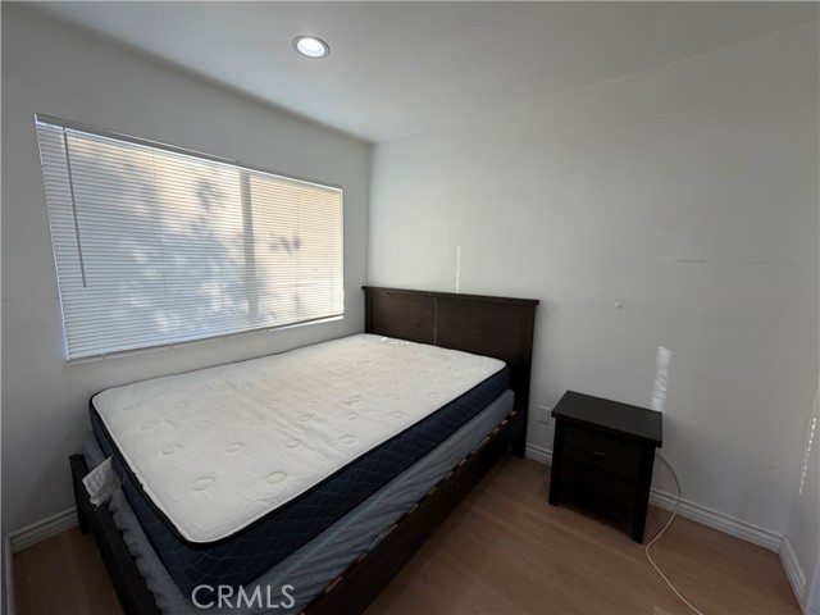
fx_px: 332
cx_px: 410
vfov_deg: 85.7
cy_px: 308
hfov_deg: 102.1
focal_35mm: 14
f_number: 2.2
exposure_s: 1/120
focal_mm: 2.22
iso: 50
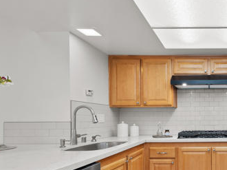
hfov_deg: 54.1
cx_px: 210
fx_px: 183
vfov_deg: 48.3
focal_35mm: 28
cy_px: 121
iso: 250
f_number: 9
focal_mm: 15
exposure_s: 1/1.25
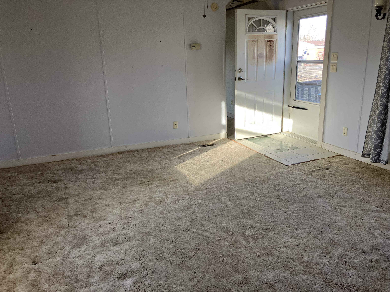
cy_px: 146
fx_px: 315
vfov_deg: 49.7
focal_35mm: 28
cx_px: 195
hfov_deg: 63.4
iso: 50
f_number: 1.8
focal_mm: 3.99
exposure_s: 1/121
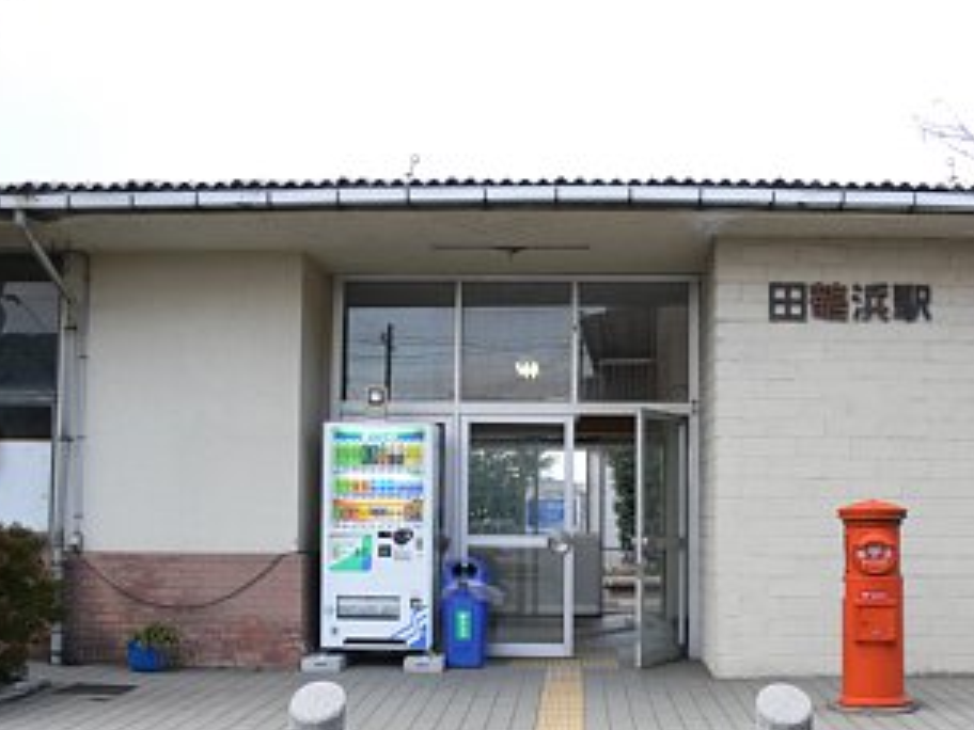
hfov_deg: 41.0
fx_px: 1294
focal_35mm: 46
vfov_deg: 31.5
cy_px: 403
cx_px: 590
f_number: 4
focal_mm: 7.4
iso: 80
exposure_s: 1/60
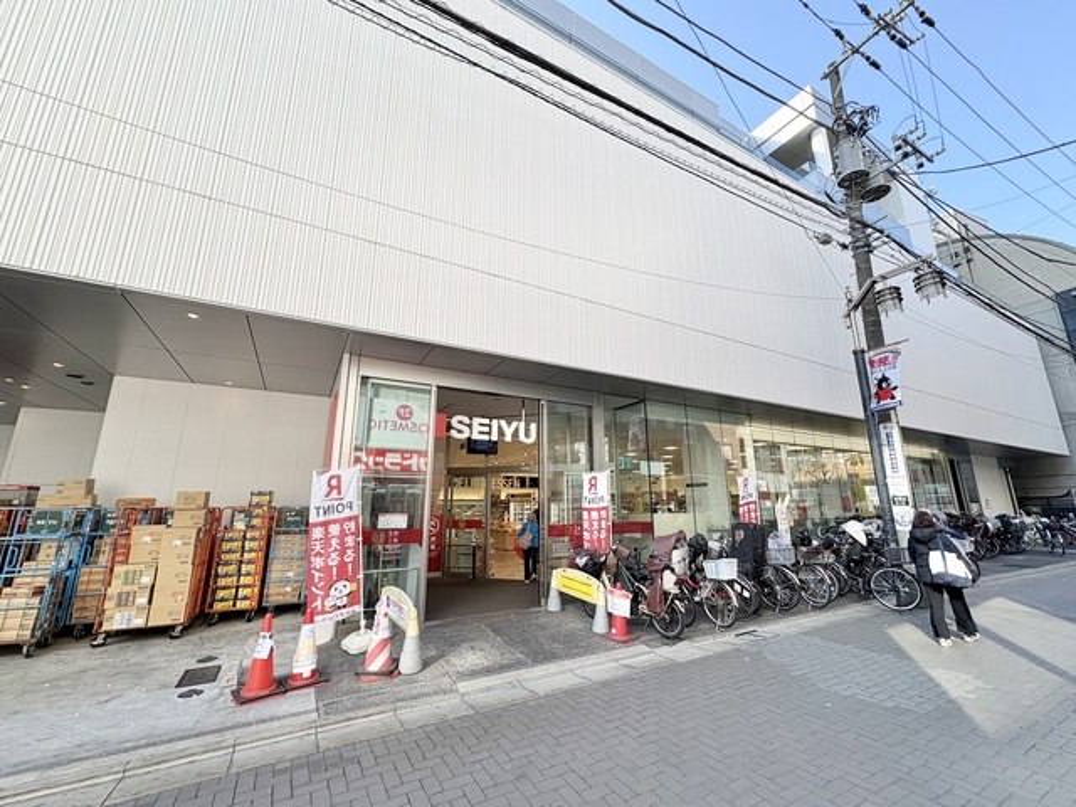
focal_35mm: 14
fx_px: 435
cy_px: 404
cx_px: 538
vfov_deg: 85.7
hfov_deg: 102.1
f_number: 2.2
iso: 40
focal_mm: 2.22
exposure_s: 1/416
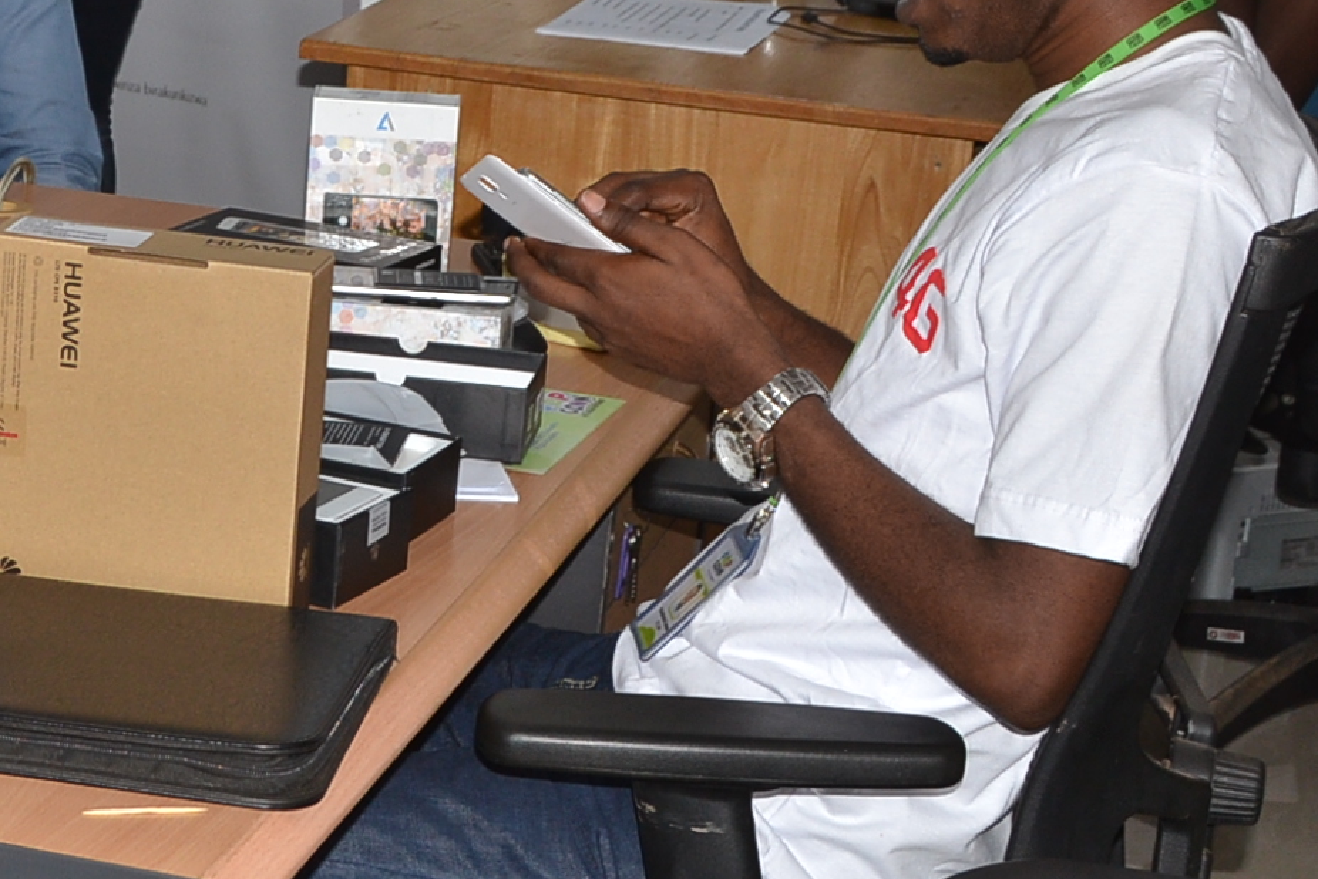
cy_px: 246
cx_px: 63
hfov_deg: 20.5
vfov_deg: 14.1
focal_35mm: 97
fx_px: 3552
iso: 400
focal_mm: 26
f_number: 5.6
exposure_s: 1/80
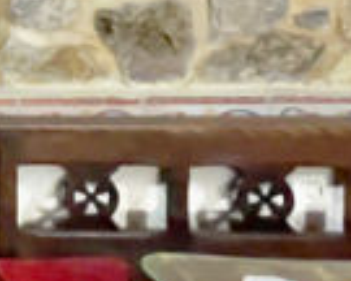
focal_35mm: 66
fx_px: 686
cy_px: -75
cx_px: -342
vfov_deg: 21.2
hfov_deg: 18.8
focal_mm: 1.54
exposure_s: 1/25
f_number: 2.4
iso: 1250
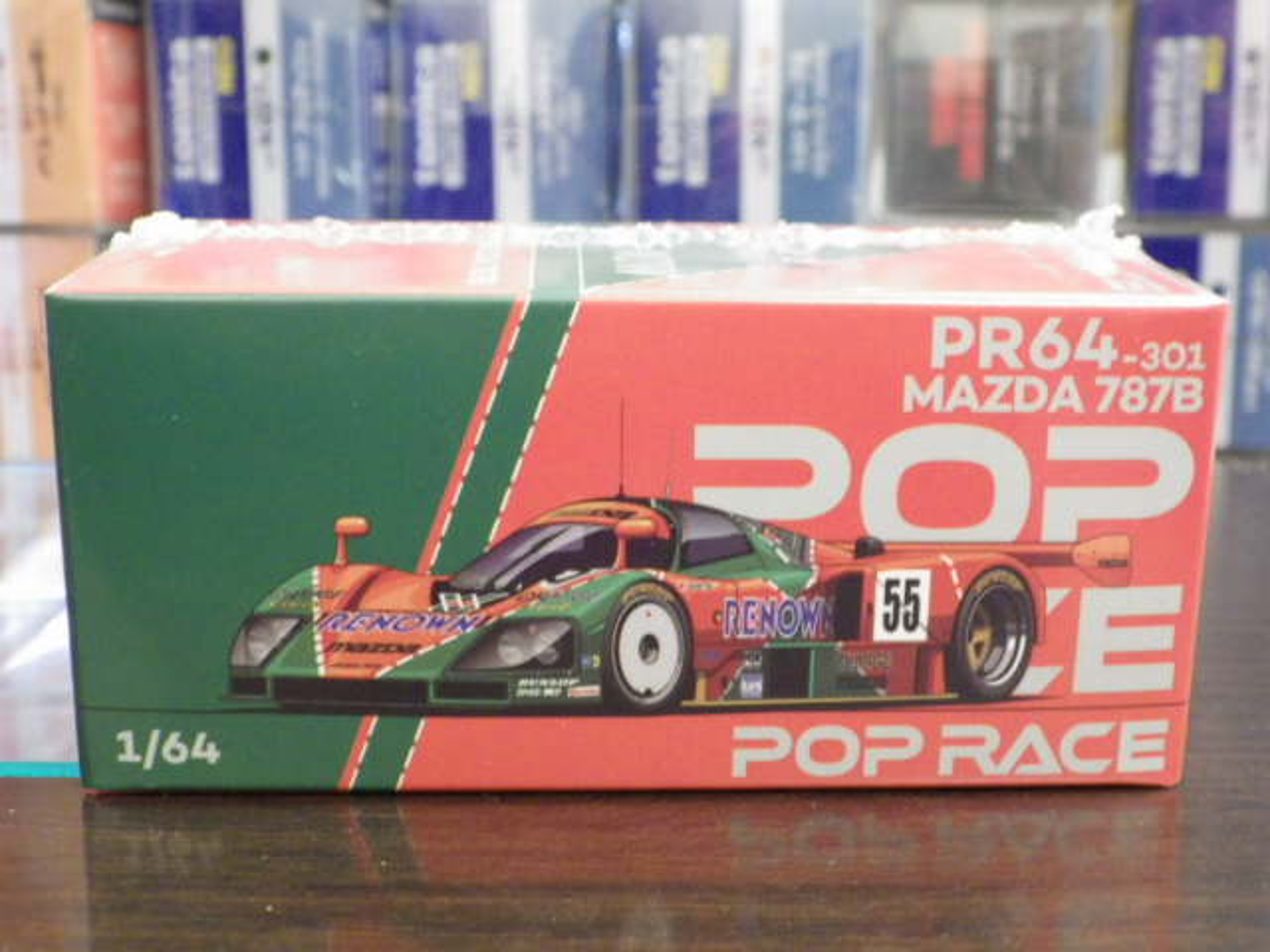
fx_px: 1834
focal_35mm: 50
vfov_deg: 29.1
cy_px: 476
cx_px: 635
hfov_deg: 38.2
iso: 1000
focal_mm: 9
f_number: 3.8
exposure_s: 1/25
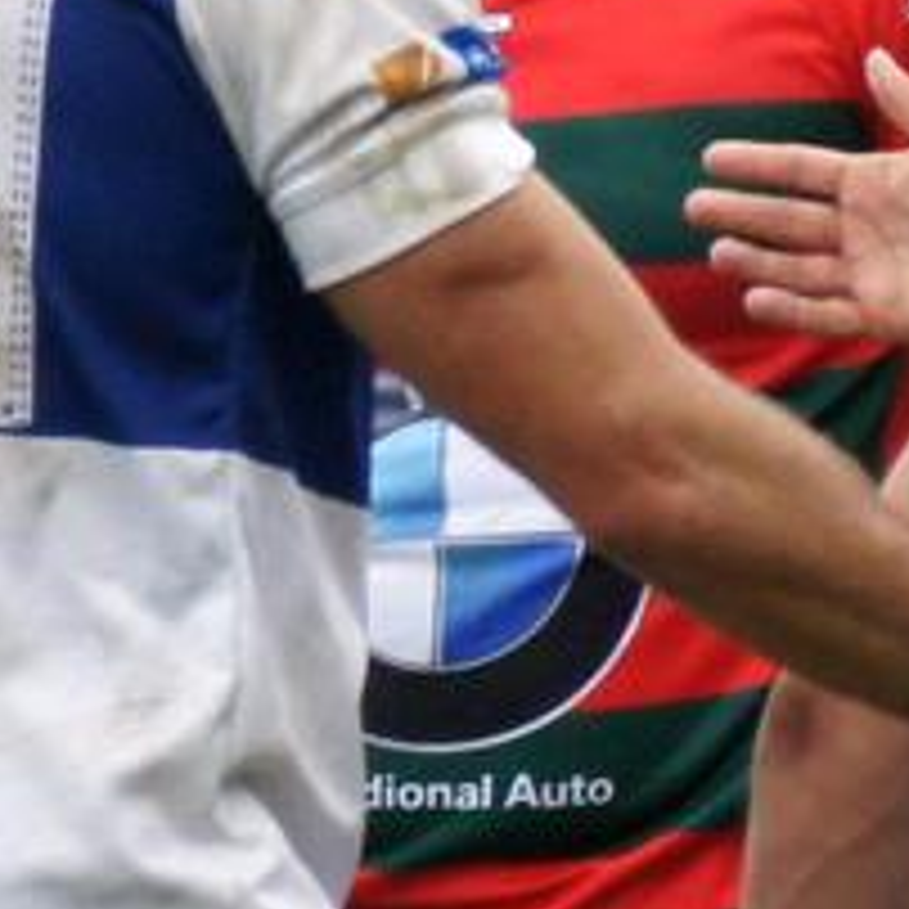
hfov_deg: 1.0
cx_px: 1796
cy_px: 1064
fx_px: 50298
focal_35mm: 1693
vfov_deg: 1.0
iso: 800
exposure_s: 1/800
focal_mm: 210
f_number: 8
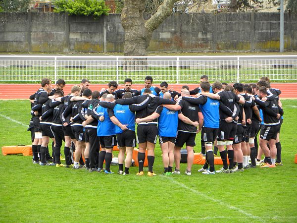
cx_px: 148
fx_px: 2891
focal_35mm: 337
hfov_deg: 5.9
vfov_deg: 4.4
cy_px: 112
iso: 64
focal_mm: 59.9
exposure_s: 1/83.1
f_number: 5
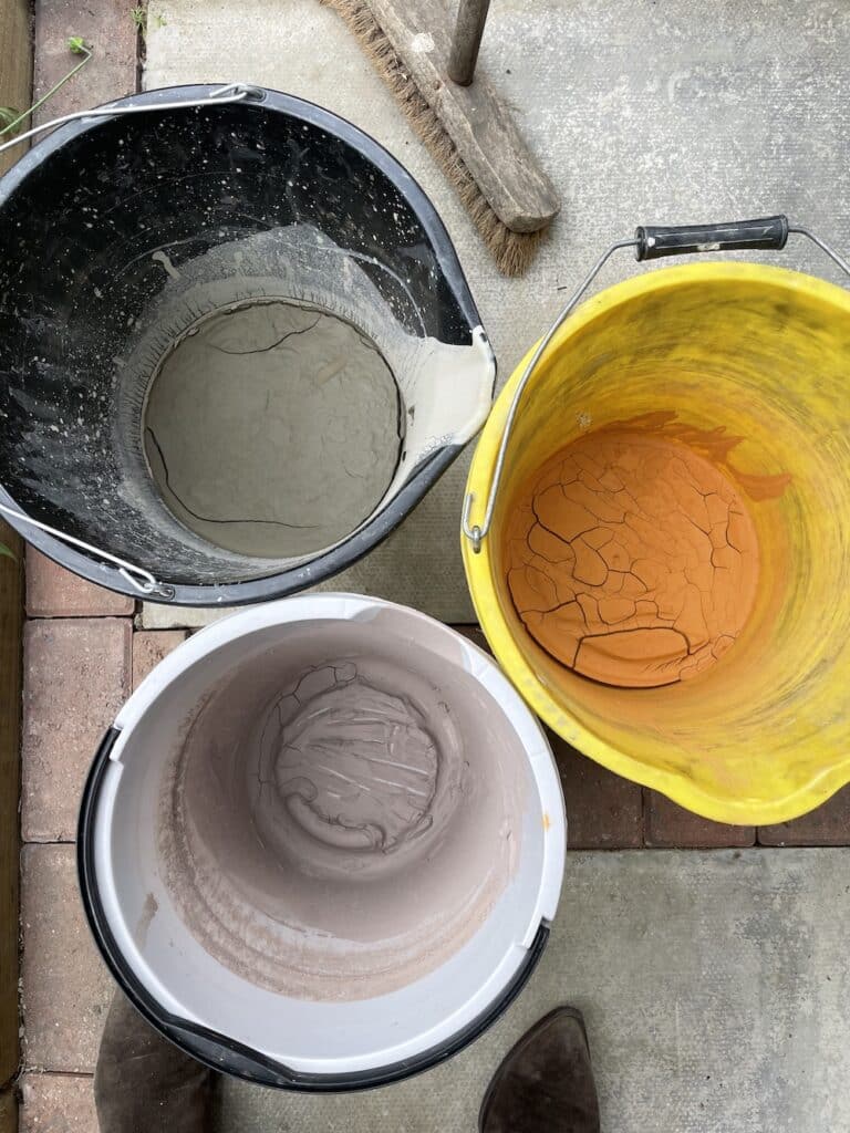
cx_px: 425
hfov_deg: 53.1
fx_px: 851
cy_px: 566
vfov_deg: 67.3
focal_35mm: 26
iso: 32
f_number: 1.6
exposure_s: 1/129
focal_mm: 4.2
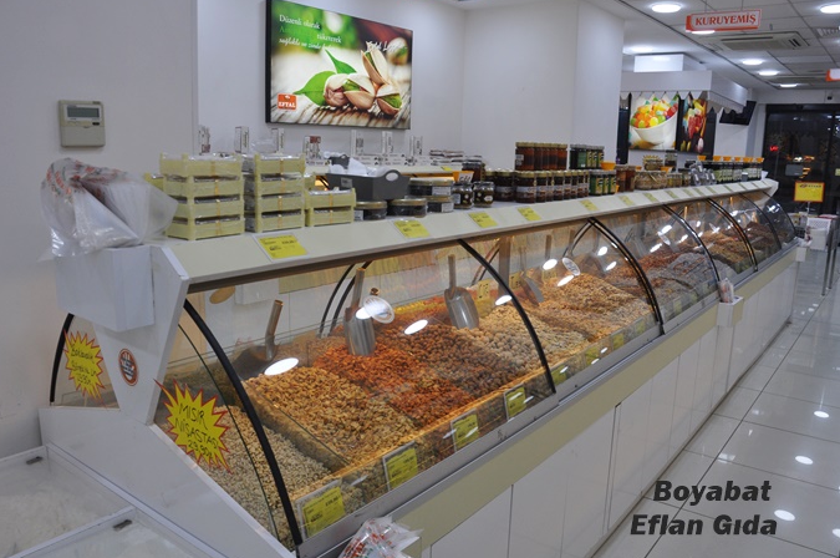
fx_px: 652
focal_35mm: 28
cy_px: 276
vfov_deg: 46.3
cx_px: 412
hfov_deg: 65.5
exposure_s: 1/200
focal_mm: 18
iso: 640
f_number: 7.1
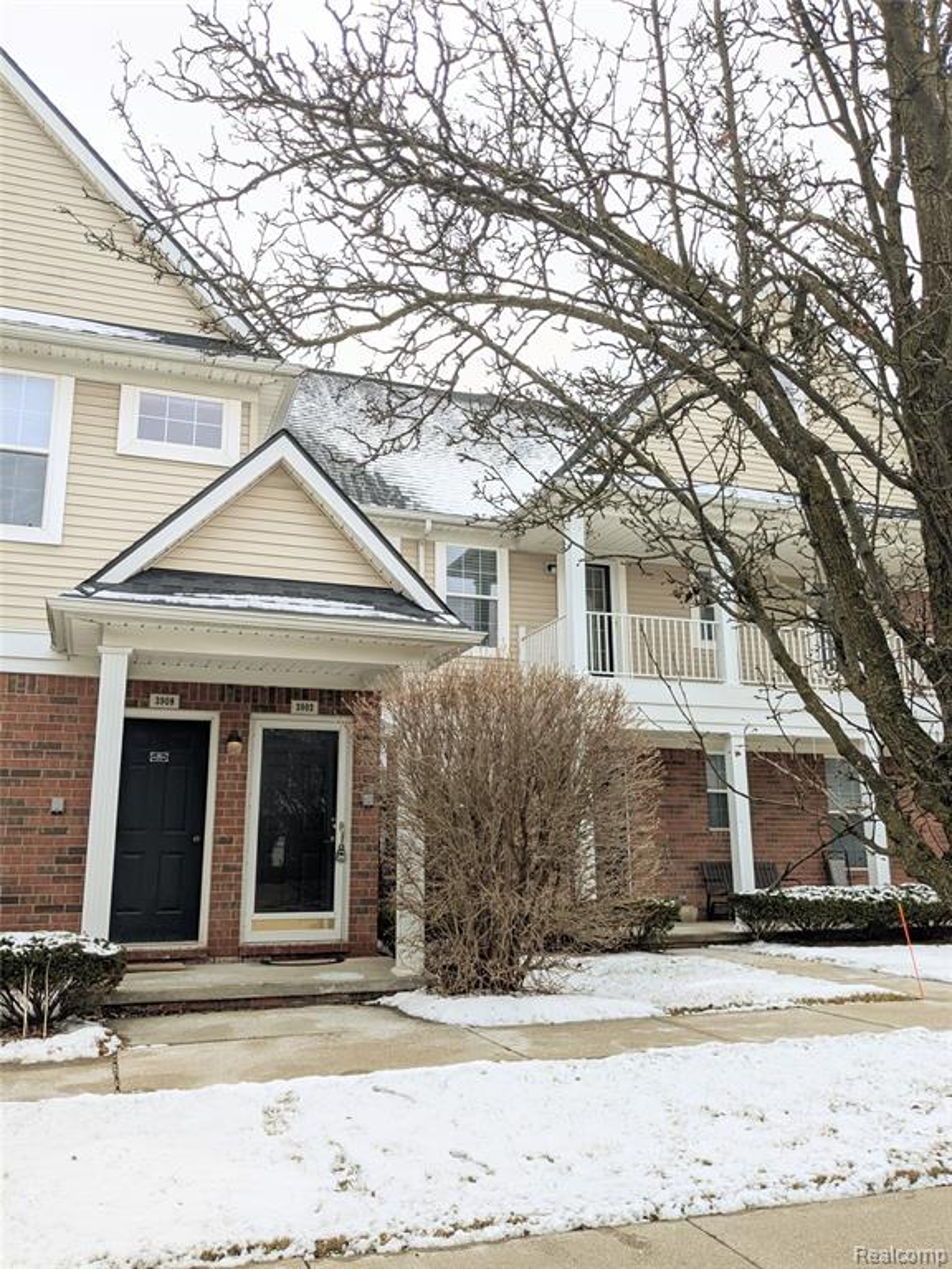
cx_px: 476
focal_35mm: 27
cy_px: 634
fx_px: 990
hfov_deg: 51.4
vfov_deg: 65.3
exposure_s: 1/688
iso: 47
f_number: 1.73
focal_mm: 4.38
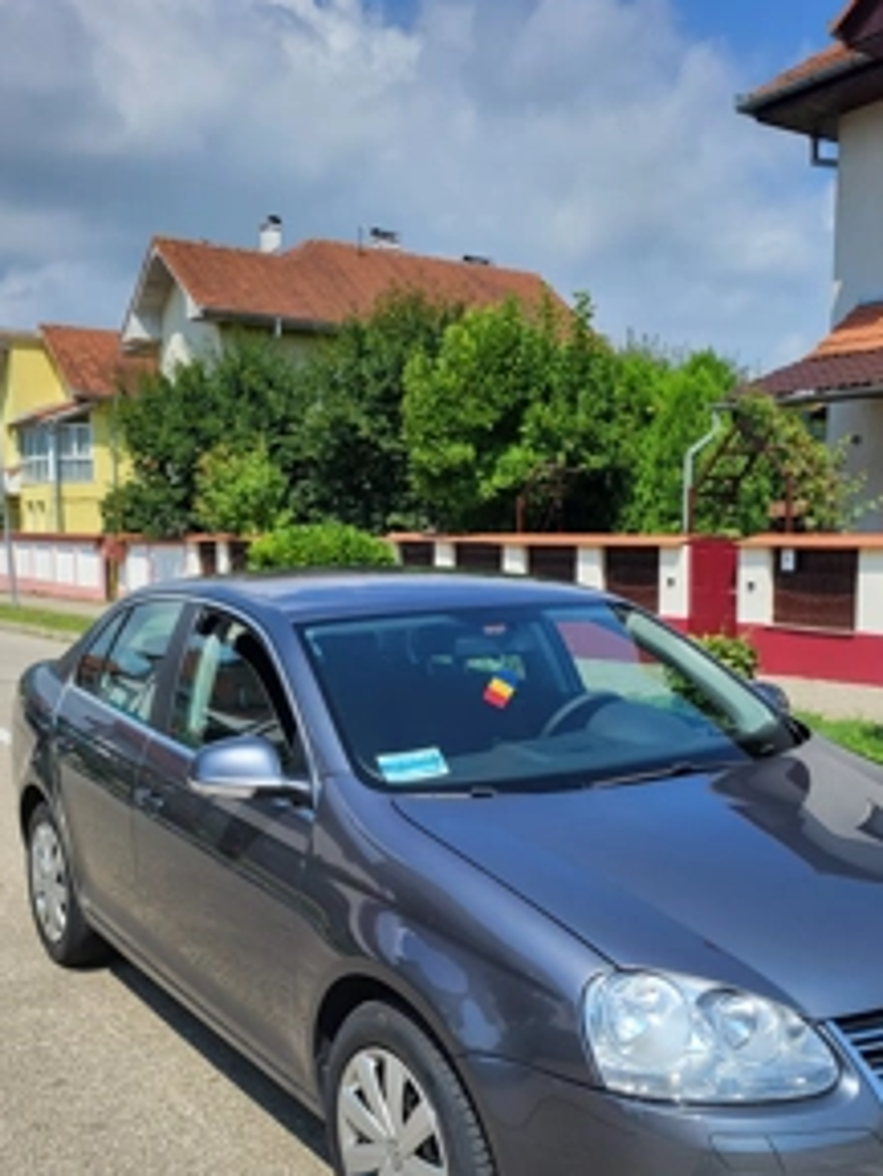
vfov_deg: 50.8
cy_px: 737
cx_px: 566
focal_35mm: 36
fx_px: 1224
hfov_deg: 39.4
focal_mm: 5.4
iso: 40
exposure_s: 1/2500
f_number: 1.8
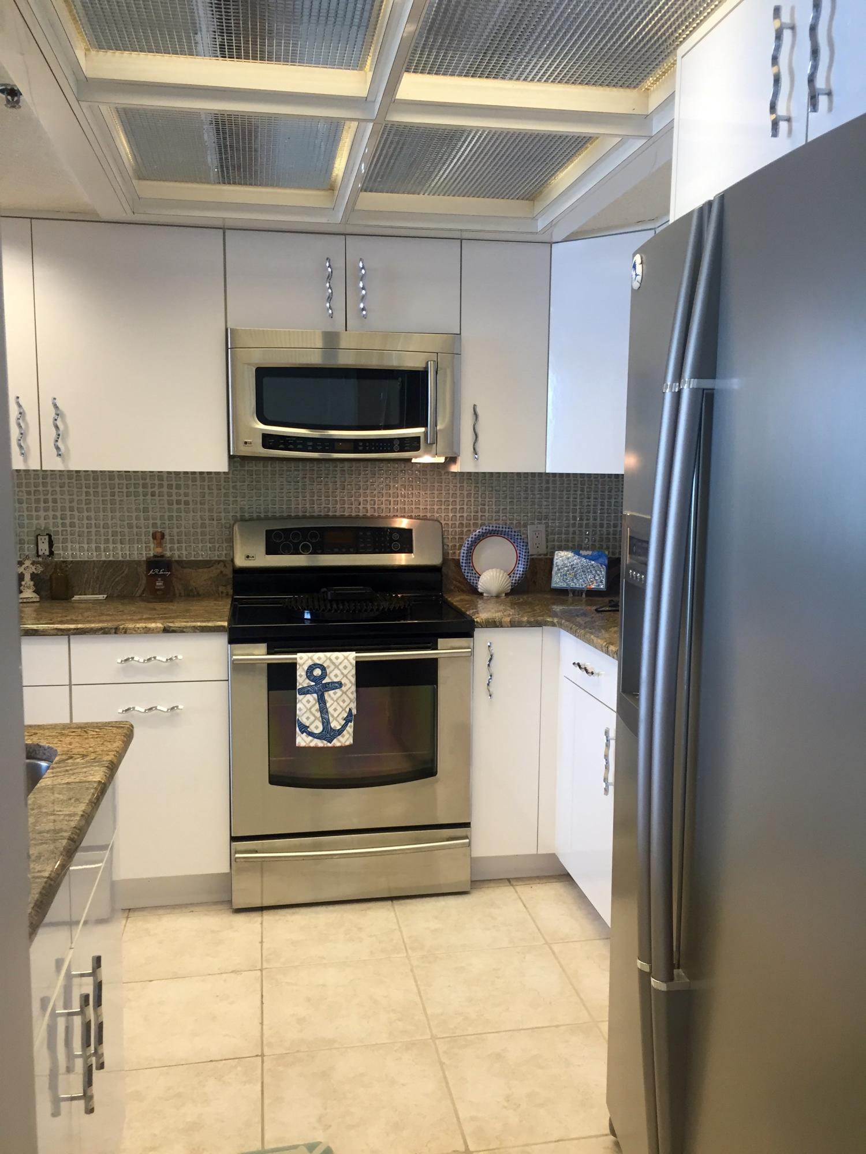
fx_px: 967
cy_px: 577
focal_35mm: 29
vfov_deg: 61.7
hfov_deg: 48.2
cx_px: 433
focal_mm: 4.15
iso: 40
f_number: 2.2
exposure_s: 1/30
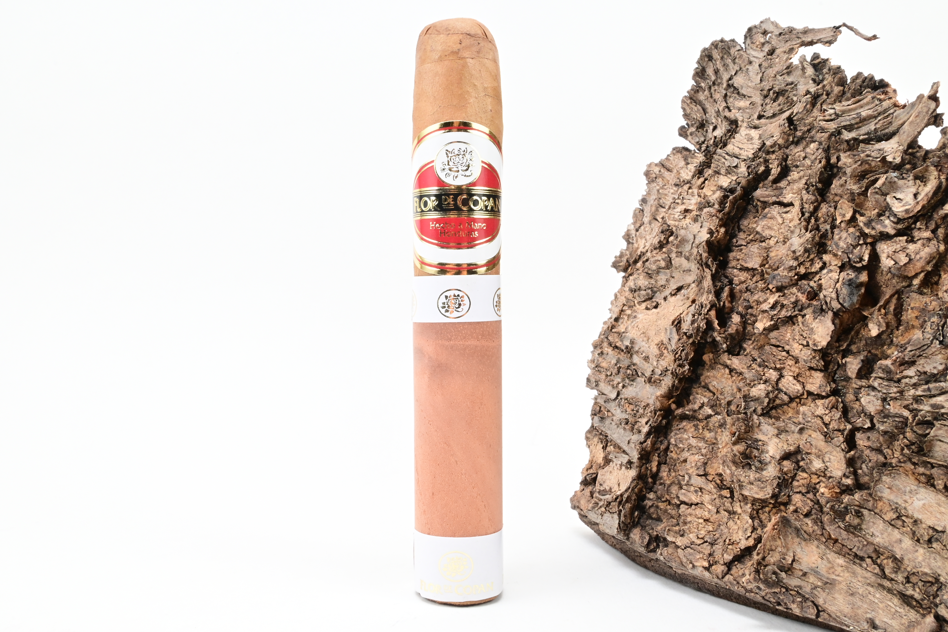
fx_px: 948
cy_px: 316
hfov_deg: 53.1
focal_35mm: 36
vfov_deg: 36.9
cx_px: 474
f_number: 22
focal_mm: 24
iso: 500
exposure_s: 1/13
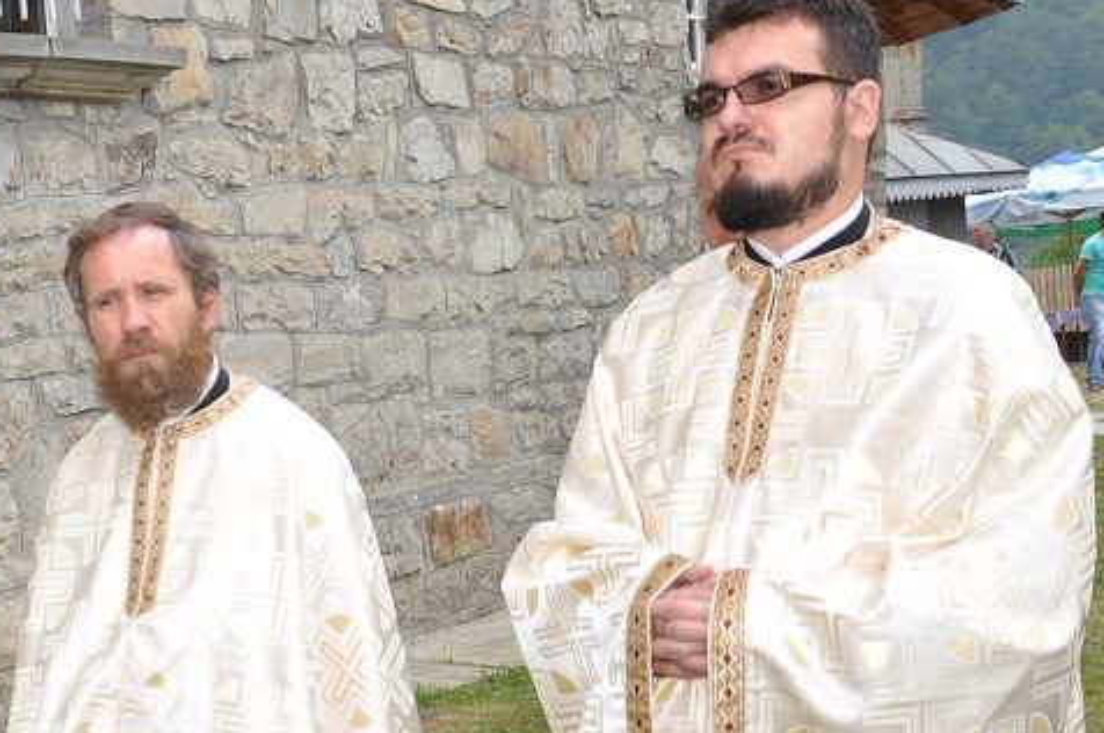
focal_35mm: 68
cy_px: 623
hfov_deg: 28.3
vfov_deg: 19.7
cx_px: 65
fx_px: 2082
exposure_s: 1/200
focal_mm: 18
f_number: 10
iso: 200
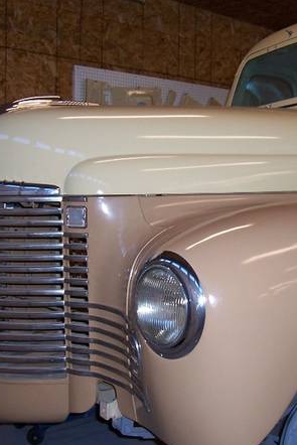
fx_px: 593
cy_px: 226
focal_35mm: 48
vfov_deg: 41.1
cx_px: 246
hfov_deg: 27.4
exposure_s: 1/60
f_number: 2.7
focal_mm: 5.6
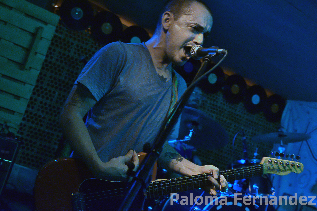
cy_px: 106
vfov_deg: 25.8
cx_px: 158
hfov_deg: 37.9
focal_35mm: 52
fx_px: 462
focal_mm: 35
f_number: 4
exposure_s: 1/30
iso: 3200
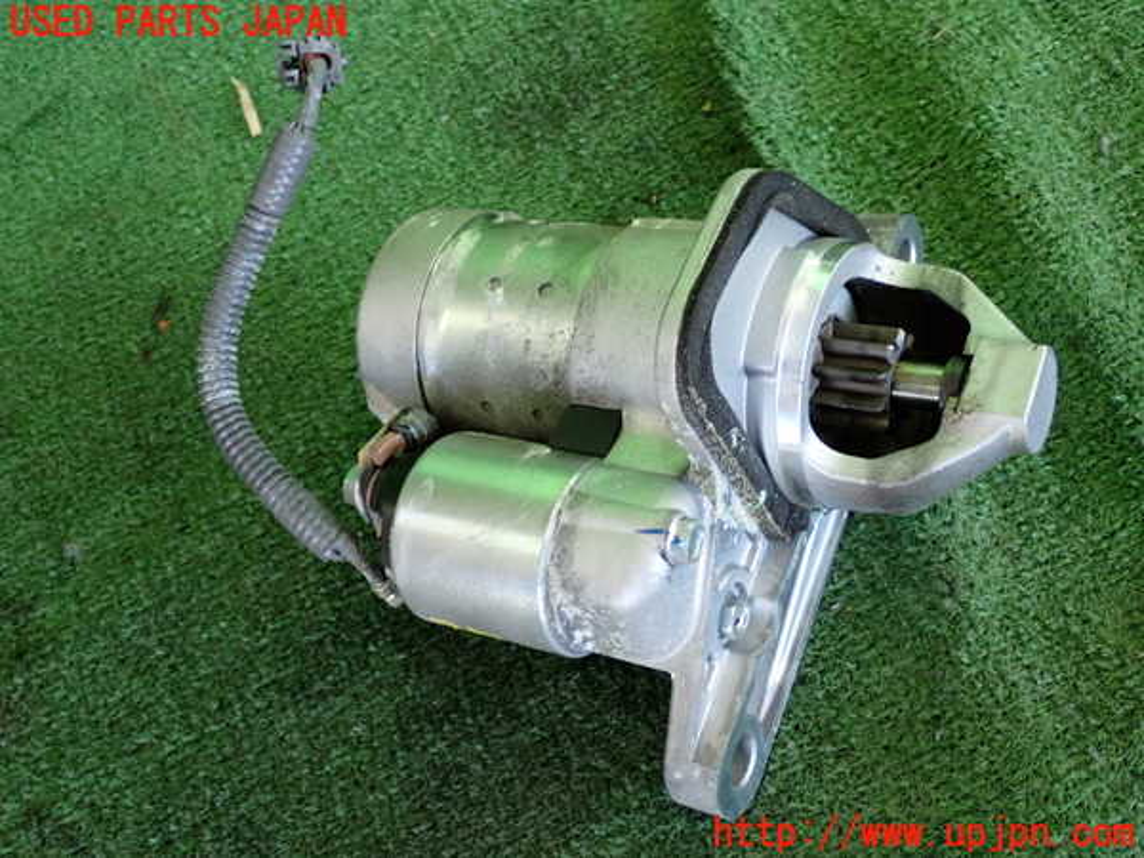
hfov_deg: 42.9
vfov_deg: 32.9
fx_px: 1454
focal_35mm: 44
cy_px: 429
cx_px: 572
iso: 640
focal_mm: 7.84
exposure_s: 1/125
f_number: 2.9
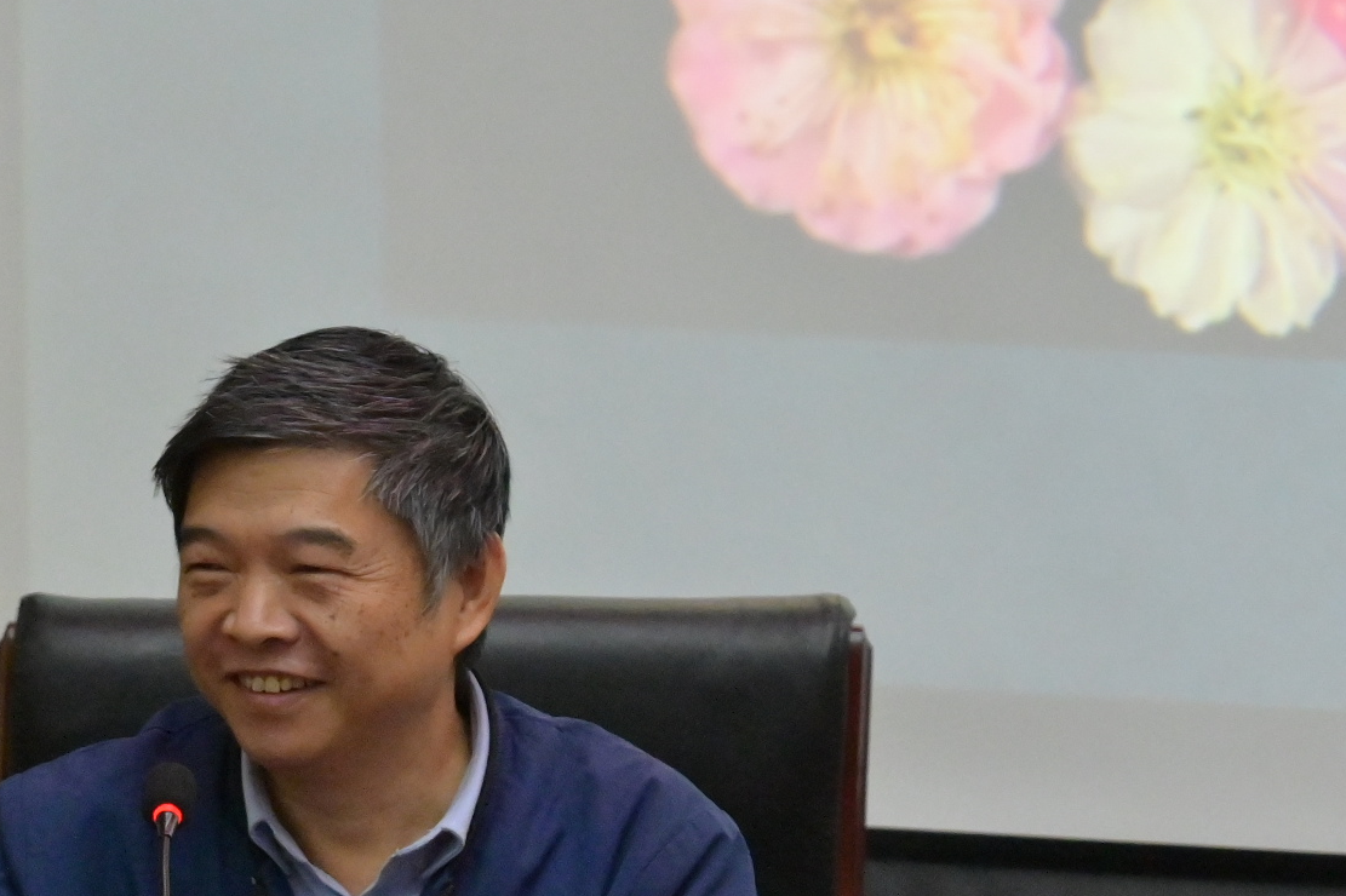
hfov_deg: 4.6
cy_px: 1444
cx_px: 323
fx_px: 16670
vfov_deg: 3.1
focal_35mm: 446
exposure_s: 1/160
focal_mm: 120
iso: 2500
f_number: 4
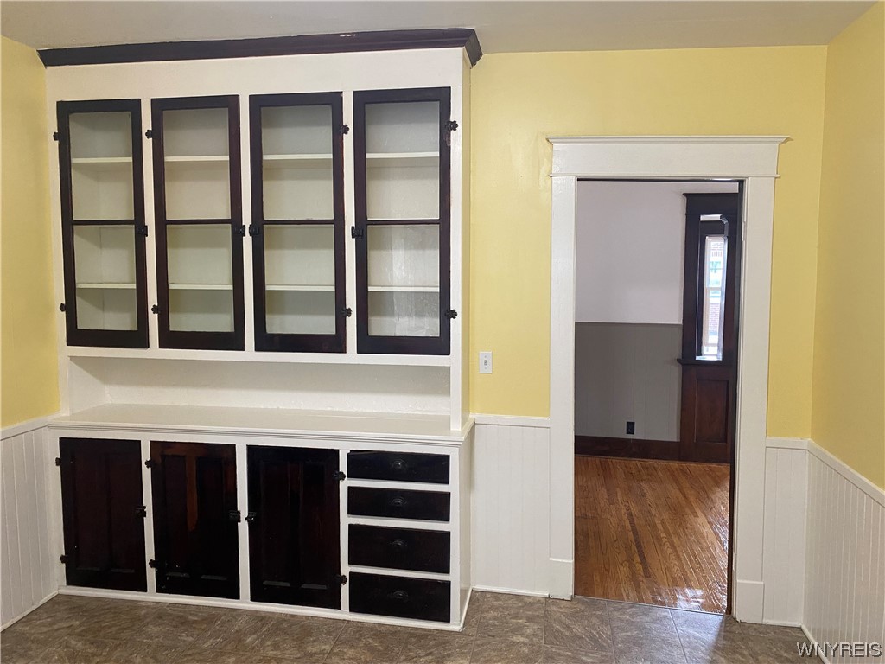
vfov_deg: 53.1
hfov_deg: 67.3
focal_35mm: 26
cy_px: 332
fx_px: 665
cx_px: 442
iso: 250
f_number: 1.8
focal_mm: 4.25
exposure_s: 1/60
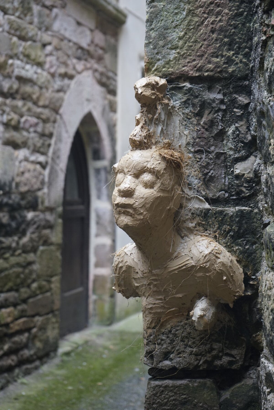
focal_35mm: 70
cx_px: 137
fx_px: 799
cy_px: 205
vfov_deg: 28.8
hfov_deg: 19.5
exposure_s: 1/160
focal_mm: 70
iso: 1250
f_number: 5.6
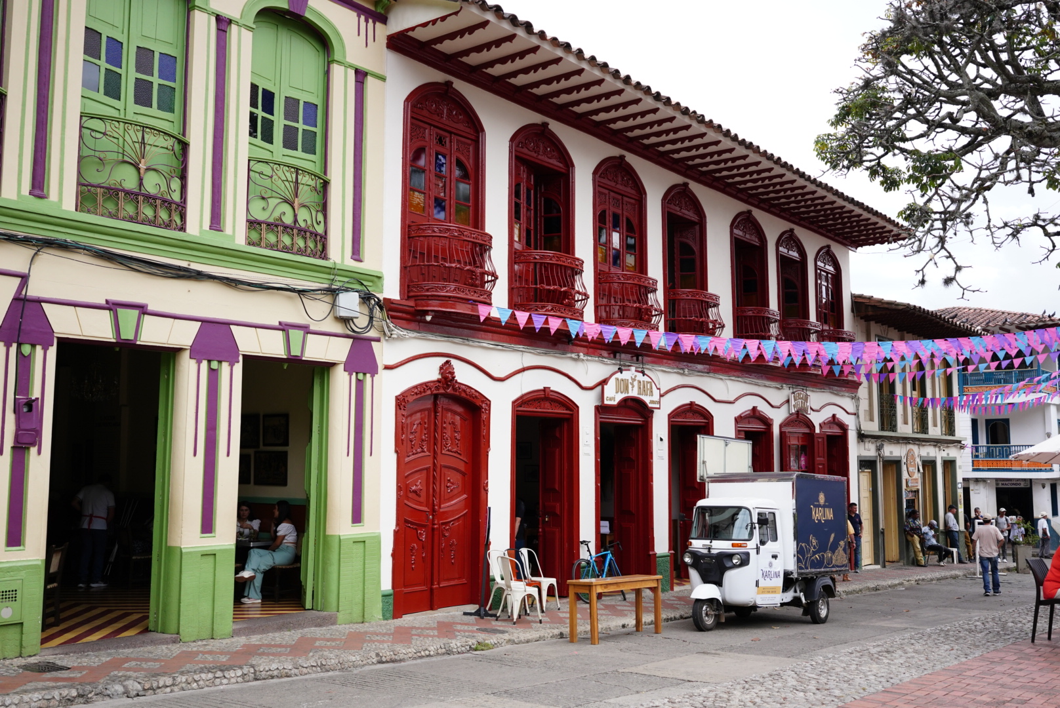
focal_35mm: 35
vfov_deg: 37.9
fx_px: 1031
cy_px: 354
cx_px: 530
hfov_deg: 54.4
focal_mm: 35
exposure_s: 1/4000
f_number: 3.5
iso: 800
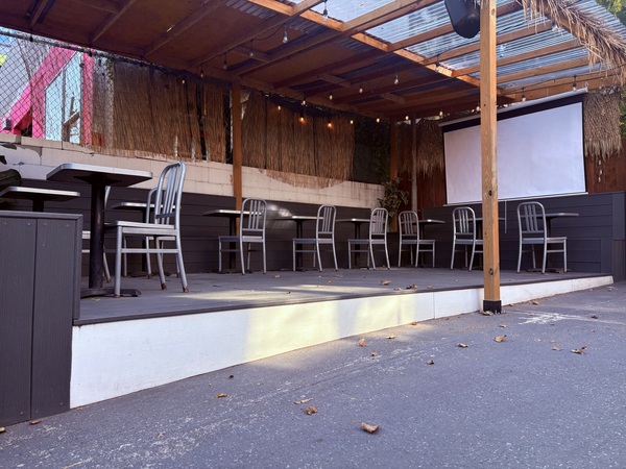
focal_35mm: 26
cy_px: 234
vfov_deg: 53.1
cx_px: 313
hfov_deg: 67.3
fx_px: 470
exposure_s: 1/293
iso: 64
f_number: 1.6
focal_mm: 5.96
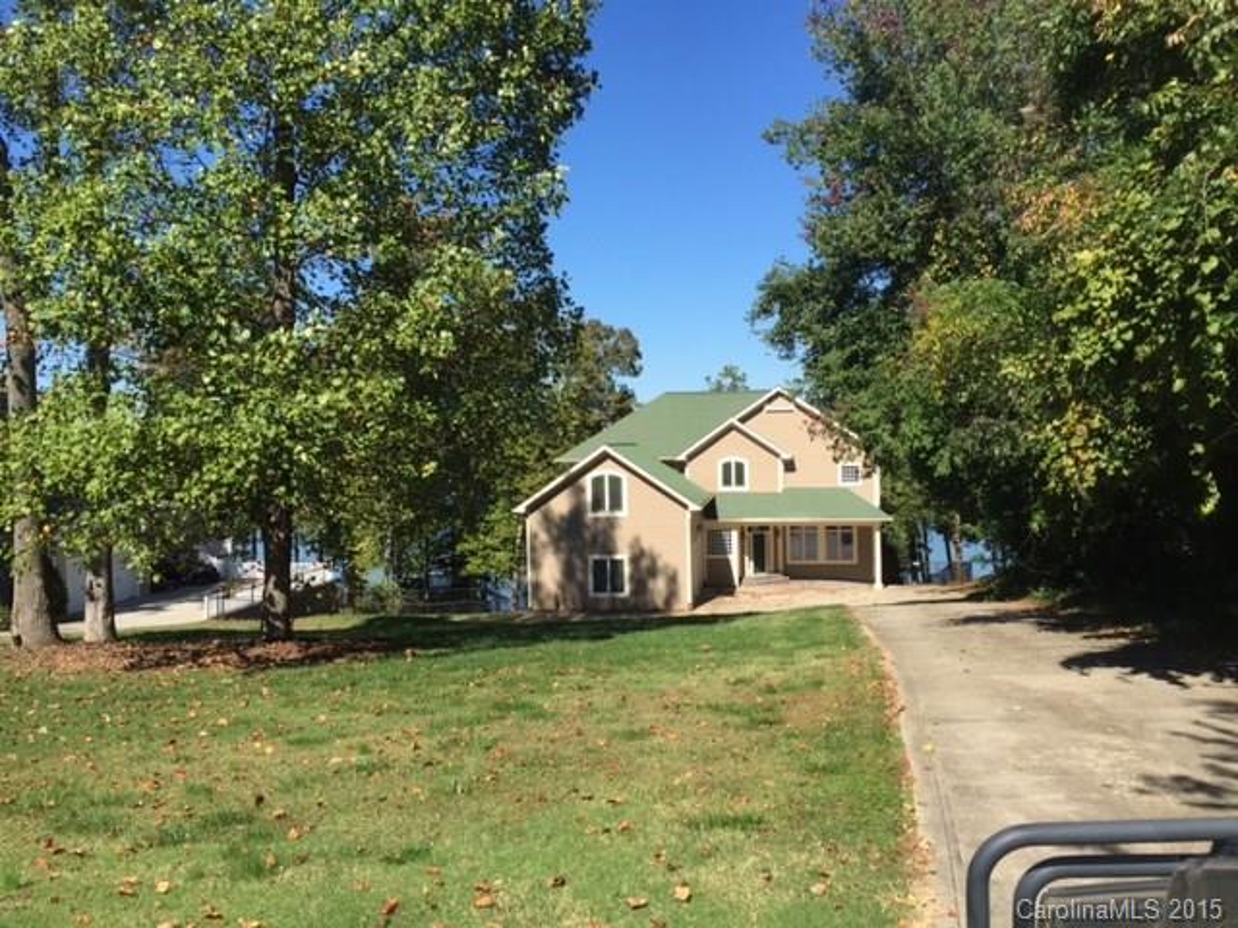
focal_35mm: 29
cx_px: 619
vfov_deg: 48.2
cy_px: 464
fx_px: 1037
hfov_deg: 61.7
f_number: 2.2
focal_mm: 4.15
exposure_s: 1/1582
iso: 32
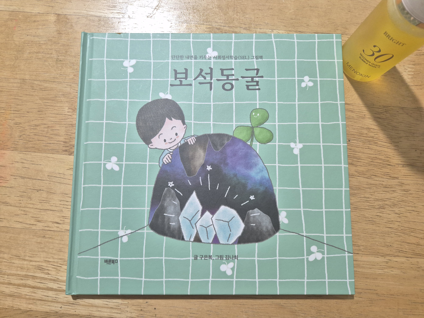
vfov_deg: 58.9
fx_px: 282
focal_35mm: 23
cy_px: 159
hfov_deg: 73.9
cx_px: 212
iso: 800
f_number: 1.8
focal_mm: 5.4
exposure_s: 1/120
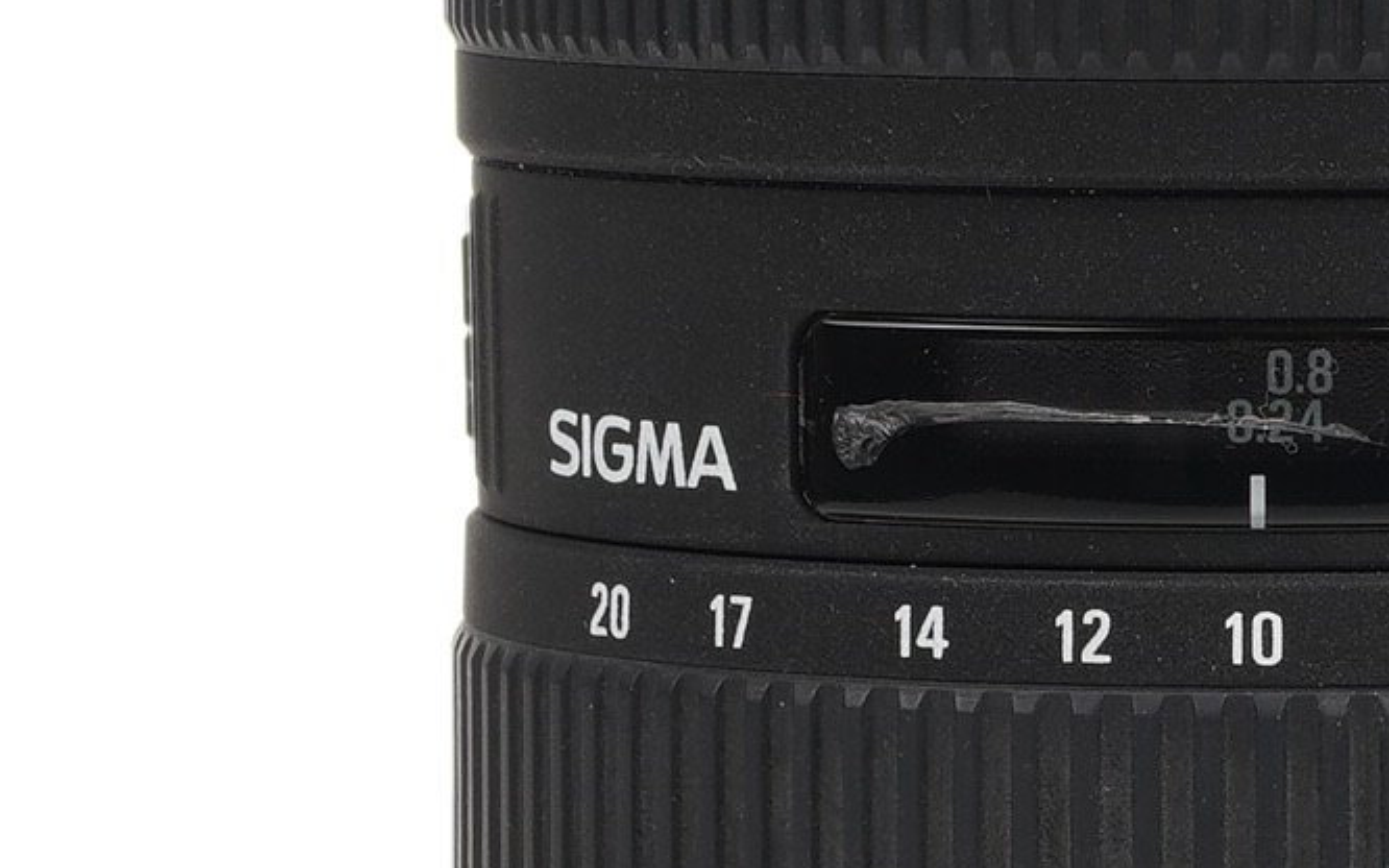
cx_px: 1320
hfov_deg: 8.3
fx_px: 9576
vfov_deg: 5.2
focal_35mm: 253
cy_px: 590
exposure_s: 1/200
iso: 200
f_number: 16
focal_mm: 56
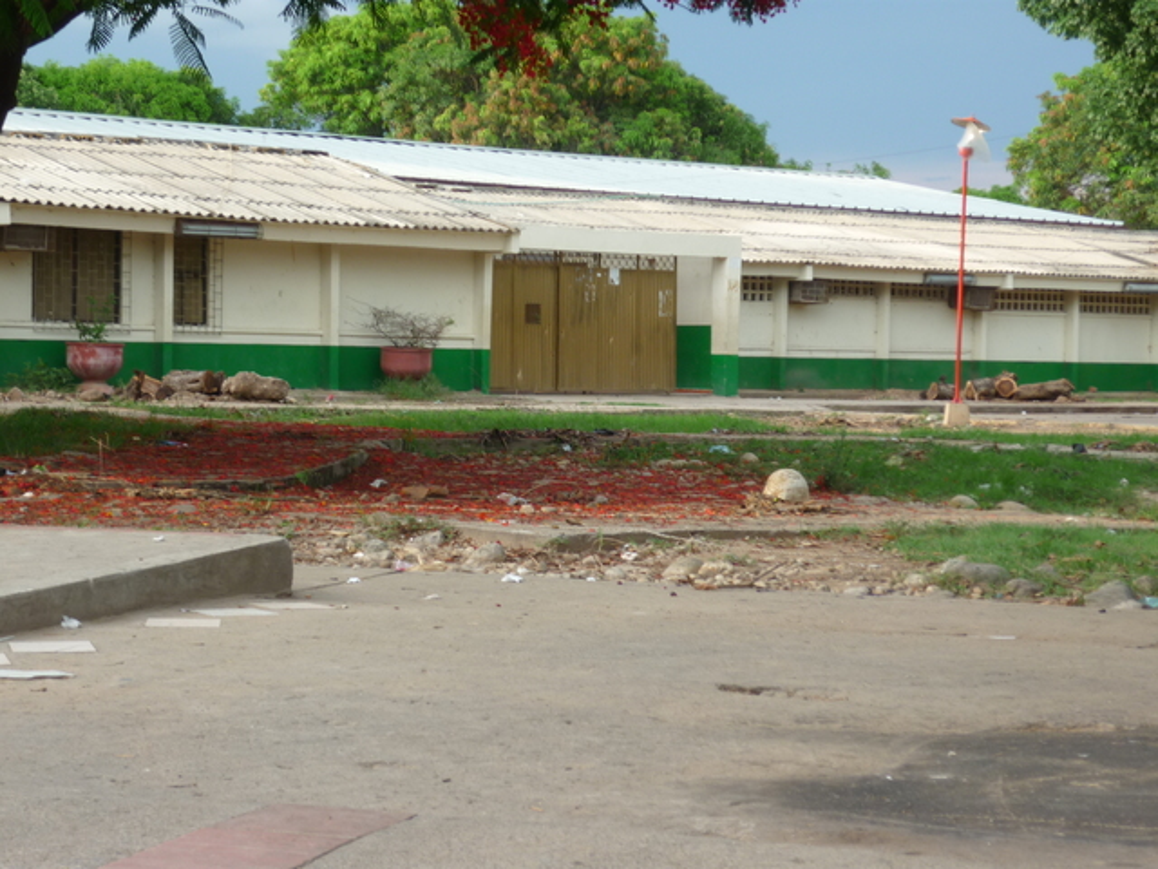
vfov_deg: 18.2
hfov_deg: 24.1
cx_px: 579
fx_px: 2710
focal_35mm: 81
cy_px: 434
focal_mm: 13.3
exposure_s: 1/50
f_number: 4.2
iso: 80
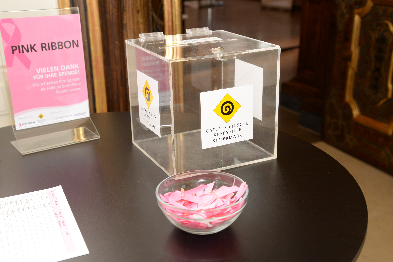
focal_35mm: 52
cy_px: 131
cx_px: 196
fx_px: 568
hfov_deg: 38.2
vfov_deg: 26.0
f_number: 7.1
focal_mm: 52
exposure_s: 1/60
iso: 800
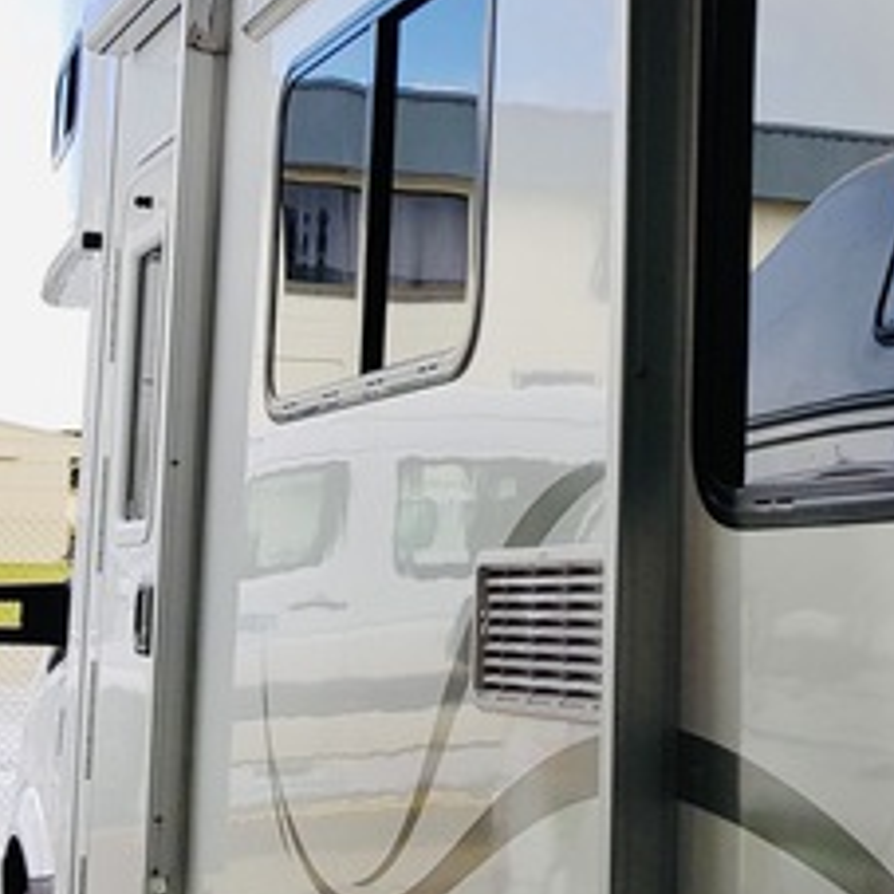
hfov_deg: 21.3
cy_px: 246
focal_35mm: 71
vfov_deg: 24.1
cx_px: 1248
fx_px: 2075
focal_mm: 4.2
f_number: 1.7
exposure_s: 1/680
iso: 40
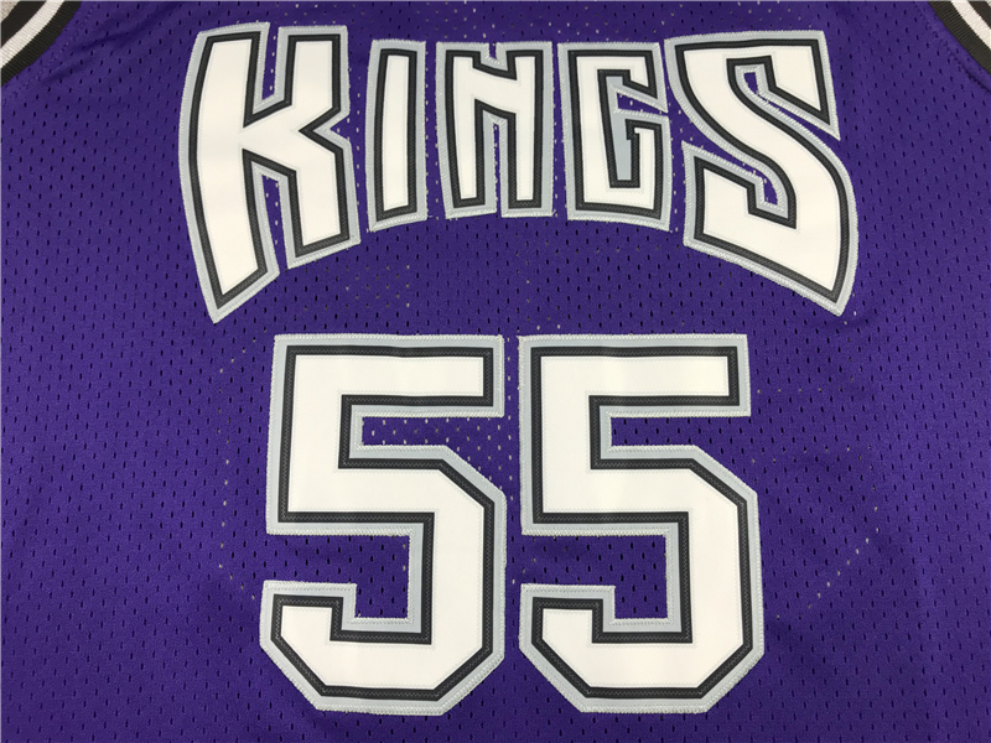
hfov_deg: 63.4
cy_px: 372
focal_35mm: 28
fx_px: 802
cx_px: 496
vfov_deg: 49.7
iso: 25
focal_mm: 3.99
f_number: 1.8
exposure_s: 1/50
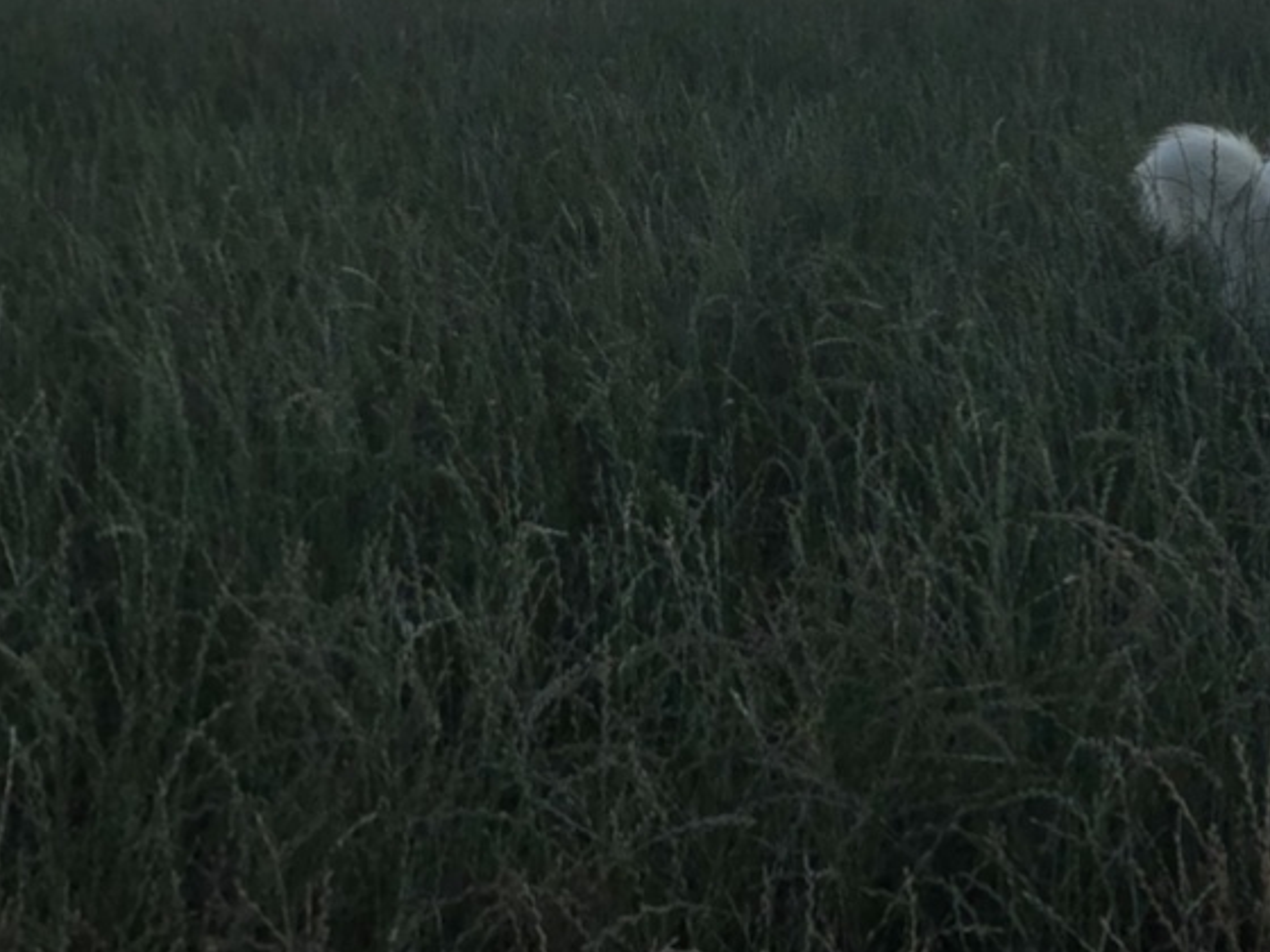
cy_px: 202
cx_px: 1474
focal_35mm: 75
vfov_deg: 19.5
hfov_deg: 23.9
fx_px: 2752
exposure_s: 1/2000
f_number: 1.8
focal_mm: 3.99
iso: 20
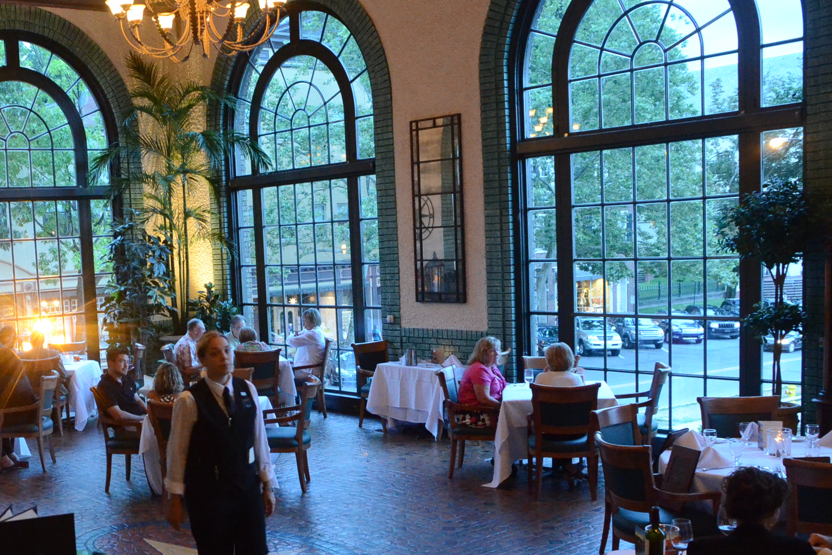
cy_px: 372
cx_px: 195
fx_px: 1017
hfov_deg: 42.9
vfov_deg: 30.3
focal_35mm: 44
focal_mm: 18
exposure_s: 1/60
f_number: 4
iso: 5000
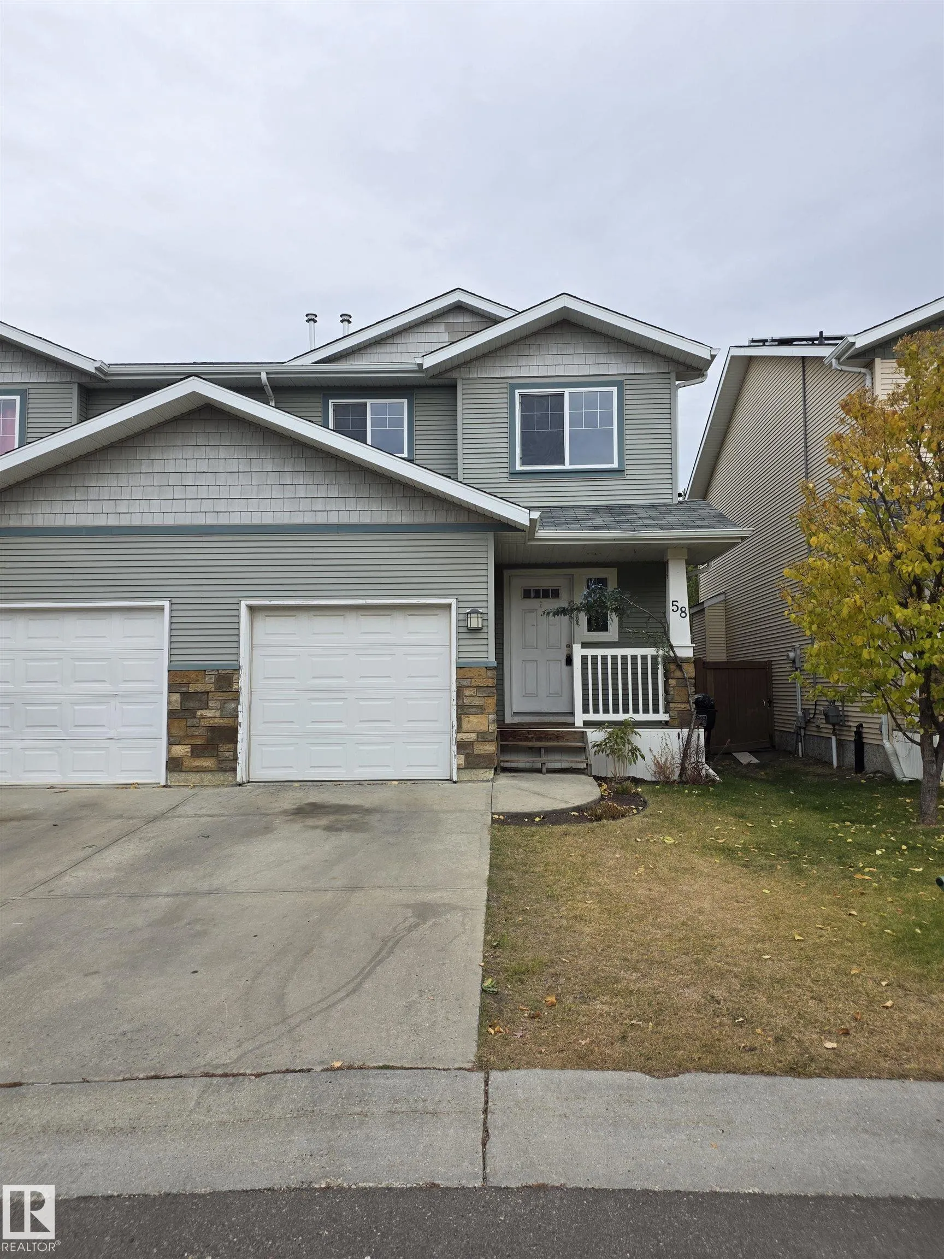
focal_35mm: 23
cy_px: 630
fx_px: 836
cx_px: 472
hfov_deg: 58.9
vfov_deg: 73.9
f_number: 1.7
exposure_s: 1/2157
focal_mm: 6.25
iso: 80
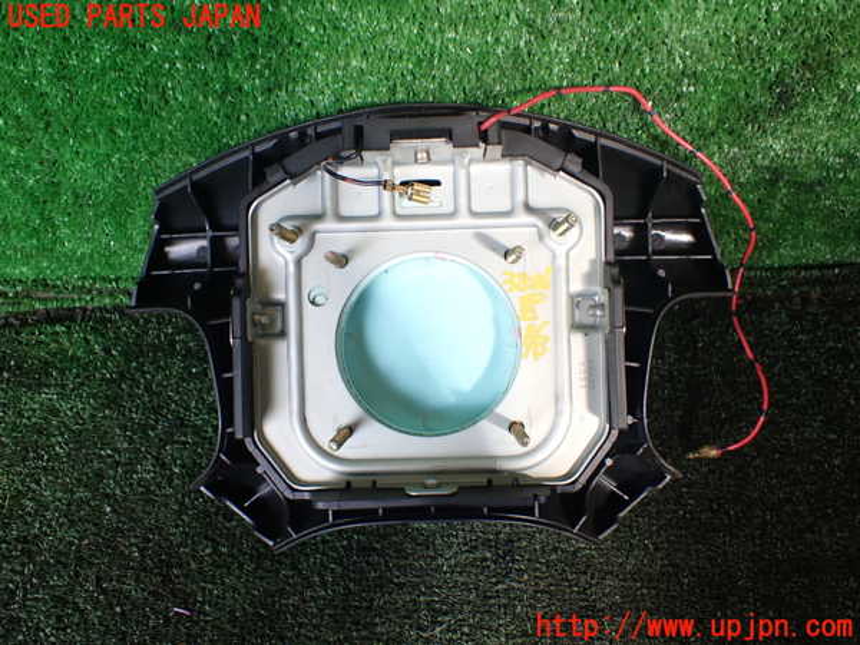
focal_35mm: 30
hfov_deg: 60.0
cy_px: 322
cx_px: 430
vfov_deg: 46.8
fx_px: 745
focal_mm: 5.4
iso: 200
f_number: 2.3
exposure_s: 1/125
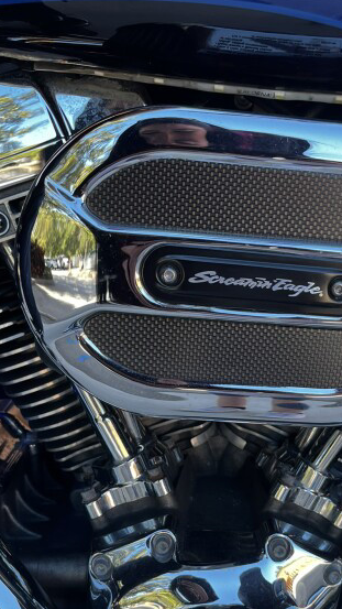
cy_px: 391
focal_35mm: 41
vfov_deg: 48.8
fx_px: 661
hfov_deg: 28.7
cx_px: 238
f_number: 1.6
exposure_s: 1/121
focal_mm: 5.1
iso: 32
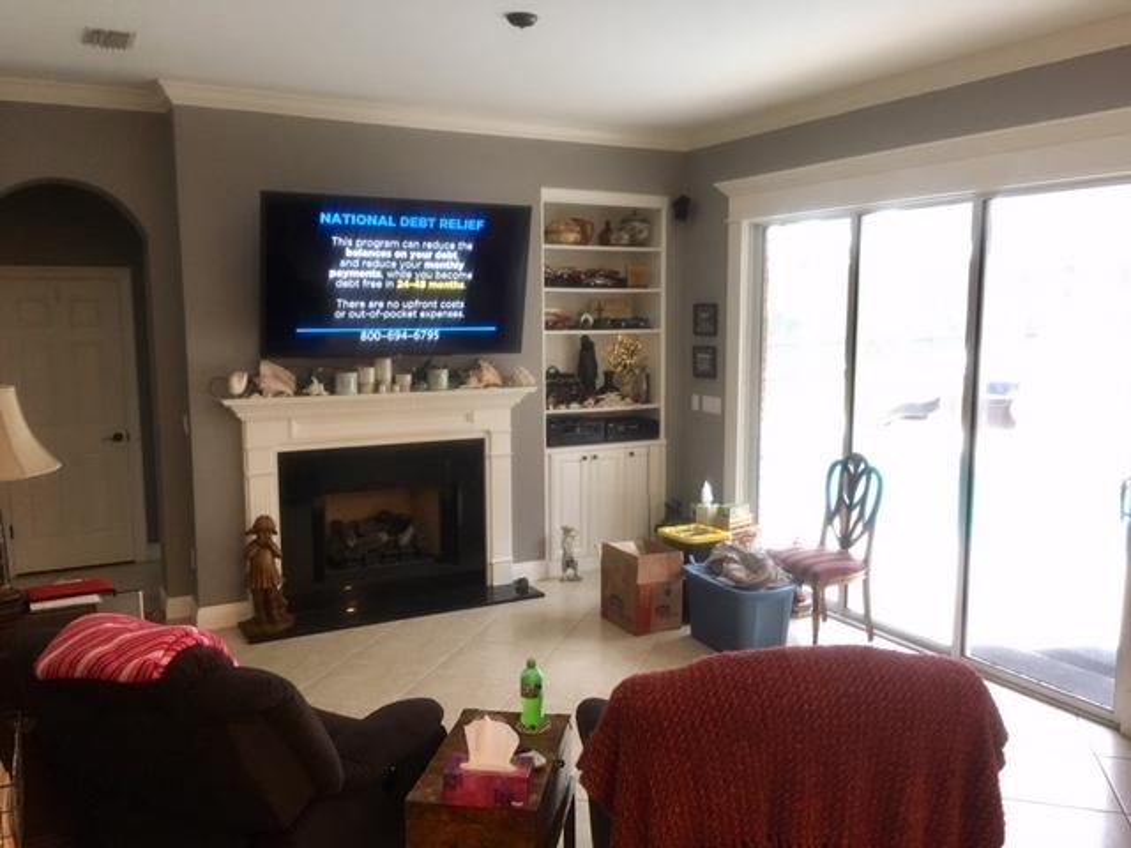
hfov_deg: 61.7
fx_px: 948
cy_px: 424
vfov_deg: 48.2
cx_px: 566
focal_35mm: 29
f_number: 2.2
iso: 160
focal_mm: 4.15
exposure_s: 1/30
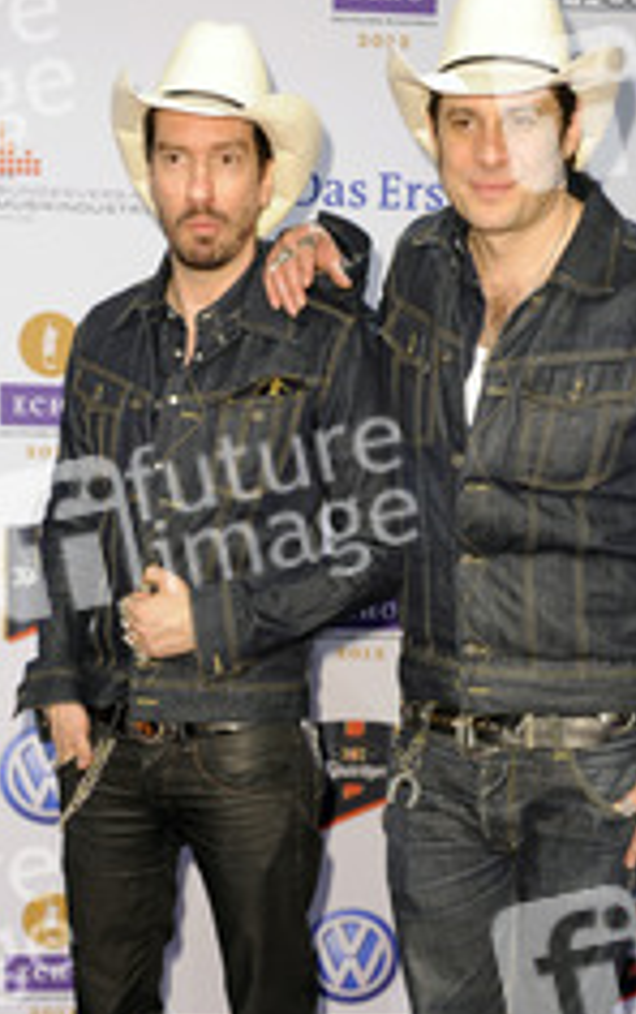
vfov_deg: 29.4
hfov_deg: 18.9
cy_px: 735
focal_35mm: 69
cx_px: 322
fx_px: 1909
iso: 800
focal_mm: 40
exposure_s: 1/160
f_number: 5.6
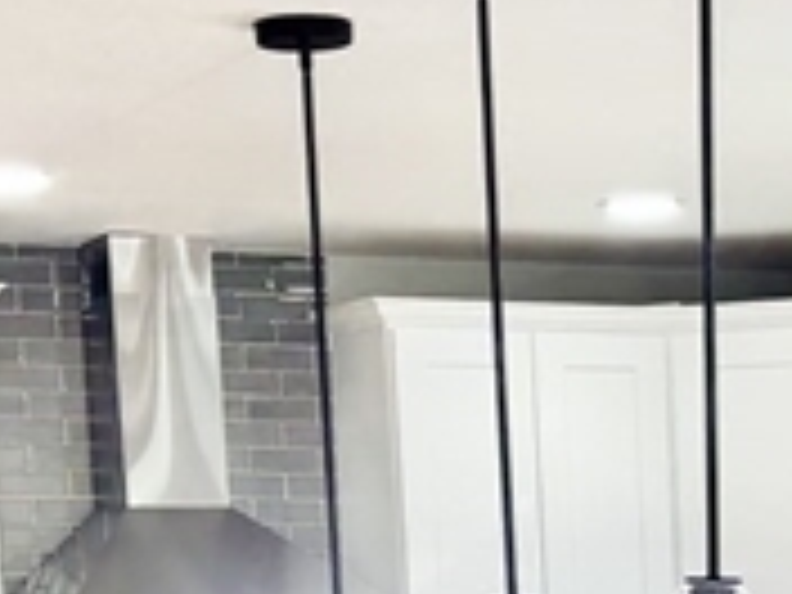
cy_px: 1251
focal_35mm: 151
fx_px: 3455
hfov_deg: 12.9
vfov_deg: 9.1
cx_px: 855
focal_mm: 5.96
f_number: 1.6
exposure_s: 1/120
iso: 40
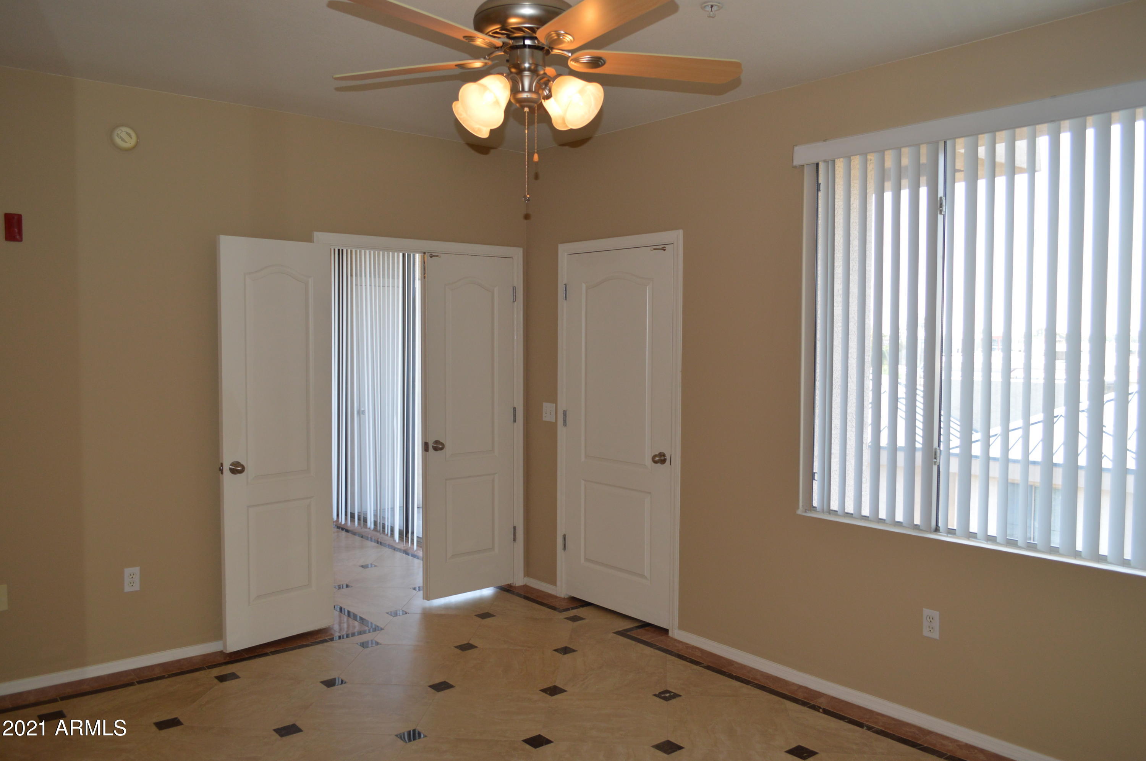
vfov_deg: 47.8
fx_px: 859
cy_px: 380
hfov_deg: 67.4
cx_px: 573
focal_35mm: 27
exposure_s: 1/125
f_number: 4
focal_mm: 18
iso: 360
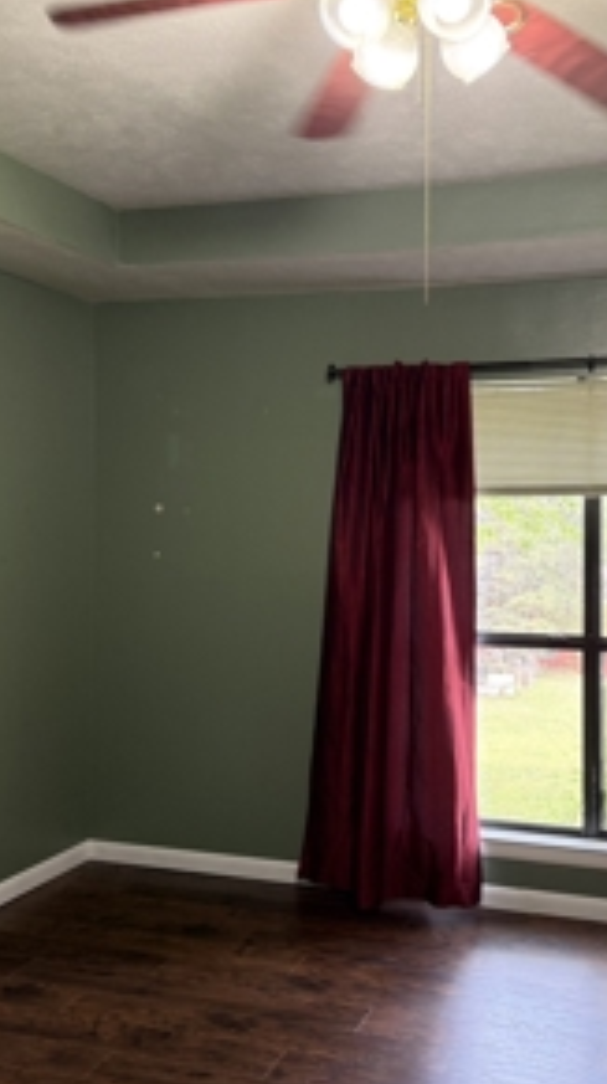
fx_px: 1033
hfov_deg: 32.3
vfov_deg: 55.3
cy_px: 540
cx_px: 425
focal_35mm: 36
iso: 200
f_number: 1.78
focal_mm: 6.76
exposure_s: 1/69
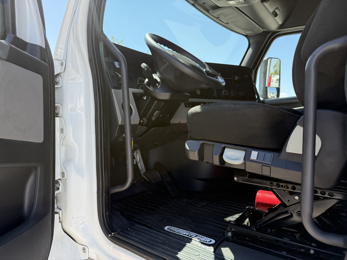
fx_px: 241
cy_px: 130
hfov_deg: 71.6
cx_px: 174
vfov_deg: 56.8
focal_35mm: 24
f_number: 1.78
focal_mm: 6.76
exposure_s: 1/1032
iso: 100
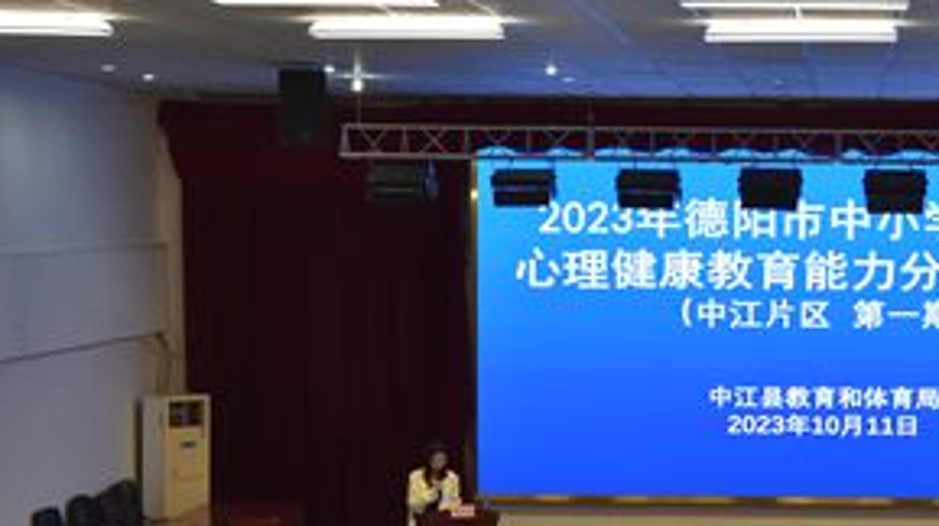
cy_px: 412
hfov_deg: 21.3
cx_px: 842
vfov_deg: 12.3
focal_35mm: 98
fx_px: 2438
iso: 800
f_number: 5
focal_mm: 30
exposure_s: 1/100
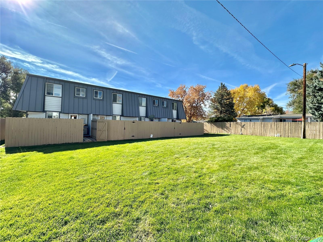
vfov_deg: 85.7
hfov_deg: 102.1
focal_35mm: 14
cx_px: 162
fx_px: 131
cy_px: 121
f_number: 2.2
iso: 40
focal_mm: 2.22
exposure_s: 1/1195
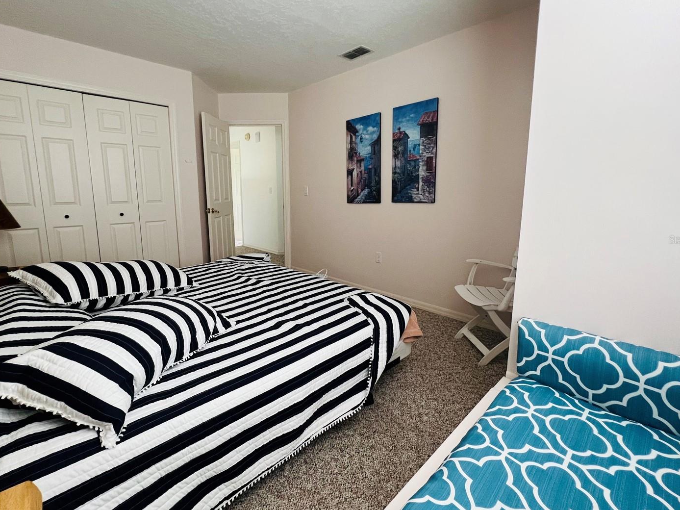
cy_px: 239
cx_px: 323
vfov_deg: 81.6
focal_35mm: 15
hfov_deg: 98.1
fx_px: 295
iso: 250
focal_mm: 1.57
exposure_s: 1/60
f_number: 1.8
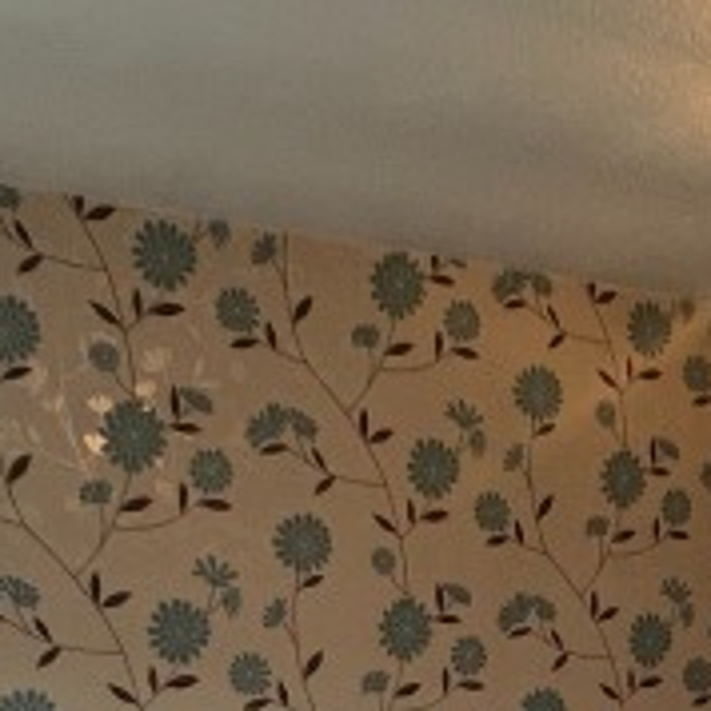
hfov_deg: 25.7
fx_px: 1534
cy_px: 895
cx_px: 563
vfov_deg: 23.4
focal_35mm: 66
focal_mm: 1.57
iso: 125
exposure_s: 1/50
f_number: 1.8
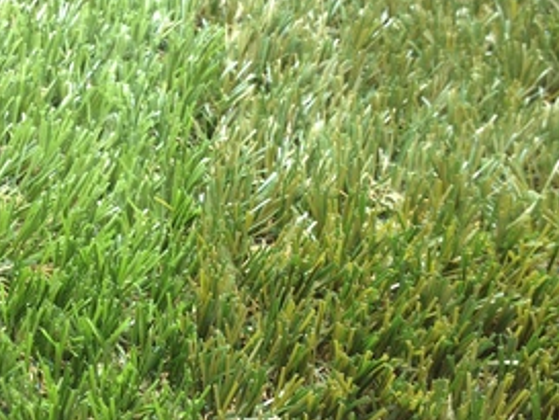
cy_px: 157
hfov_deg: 29.9
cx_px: 168
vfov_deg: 22.9
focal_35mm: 64
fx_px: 1034
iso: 64
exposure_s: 1/24
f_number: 2.4
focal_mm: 4.28
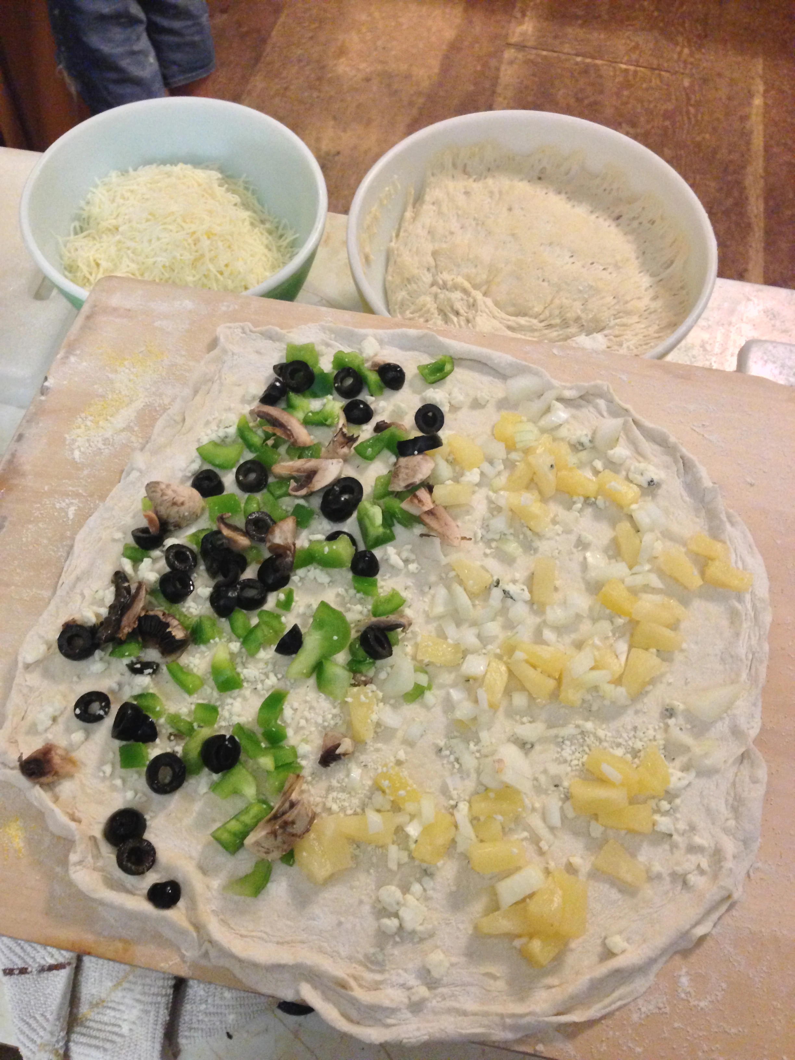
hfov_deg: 42.9
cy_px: 530
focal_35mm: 33
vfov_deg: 55.4
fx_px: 1011
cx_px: 398
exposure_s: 1/15
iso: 400
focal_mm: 4.13
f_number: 2.4
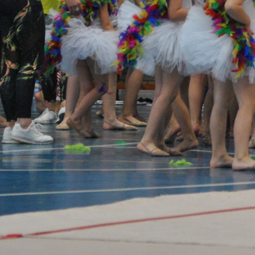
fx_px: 2442
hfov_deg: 5.9
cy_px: -27
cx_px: 345
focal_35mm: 293
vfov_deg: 6.0
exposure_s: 1/125
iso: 800
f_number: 5
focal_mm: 62
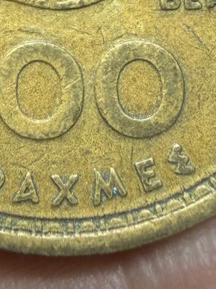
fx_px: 816
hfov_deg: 14.9
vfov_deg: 19.1
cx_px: 13
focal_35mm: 98
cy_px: -44
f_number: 2.2
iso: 80
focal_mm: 2.22
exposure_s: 1/121
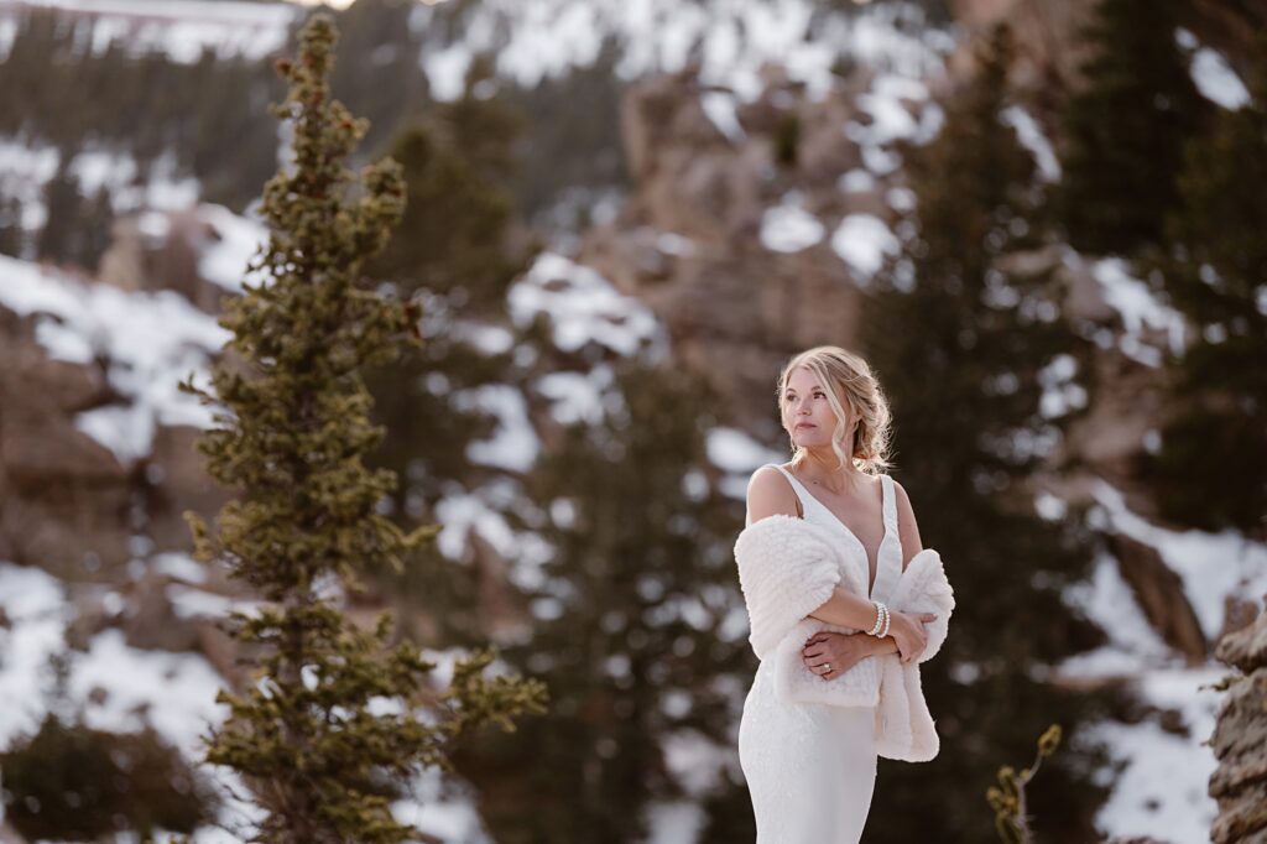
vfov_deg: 9.8
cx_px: 634
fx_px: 4925
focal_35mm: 140
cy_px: 422
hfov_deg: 14.7
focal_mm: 140
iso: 160
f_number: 2.8
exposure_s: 1/250
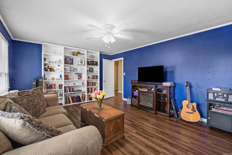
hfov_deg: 100.4
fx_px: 97
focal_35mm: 15
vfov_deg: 77.3
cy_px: 78
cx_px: 116
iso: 640
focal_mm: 10
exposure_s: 1/4
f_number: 8
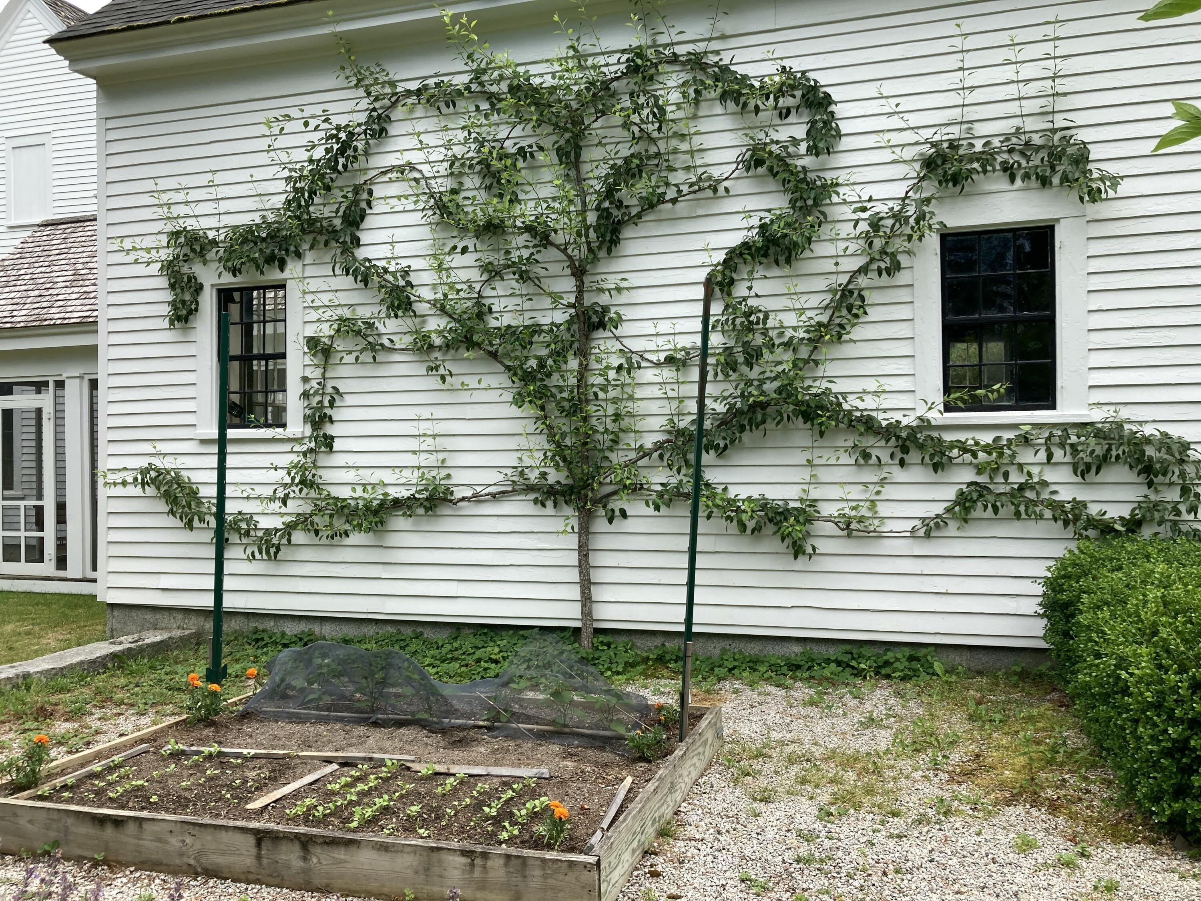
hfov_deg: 63.4
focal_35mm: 28
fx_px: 971
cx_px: 600
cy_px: 450
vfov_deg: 49.7
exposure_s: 1/665
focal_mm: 3.99
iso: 20
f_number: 1.8
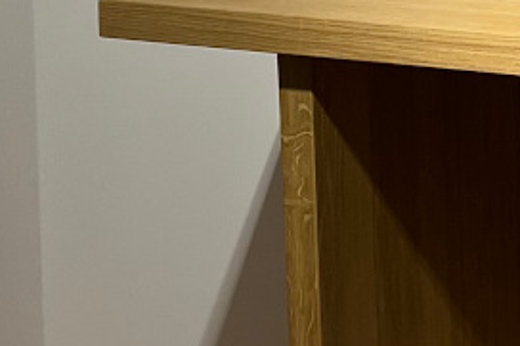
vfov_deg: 8.1
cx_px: 631
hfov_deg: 12.6
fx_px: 2295
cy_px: -415
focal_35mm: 159
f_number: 1.5
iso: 64
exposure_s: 1/50
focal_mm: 5.7
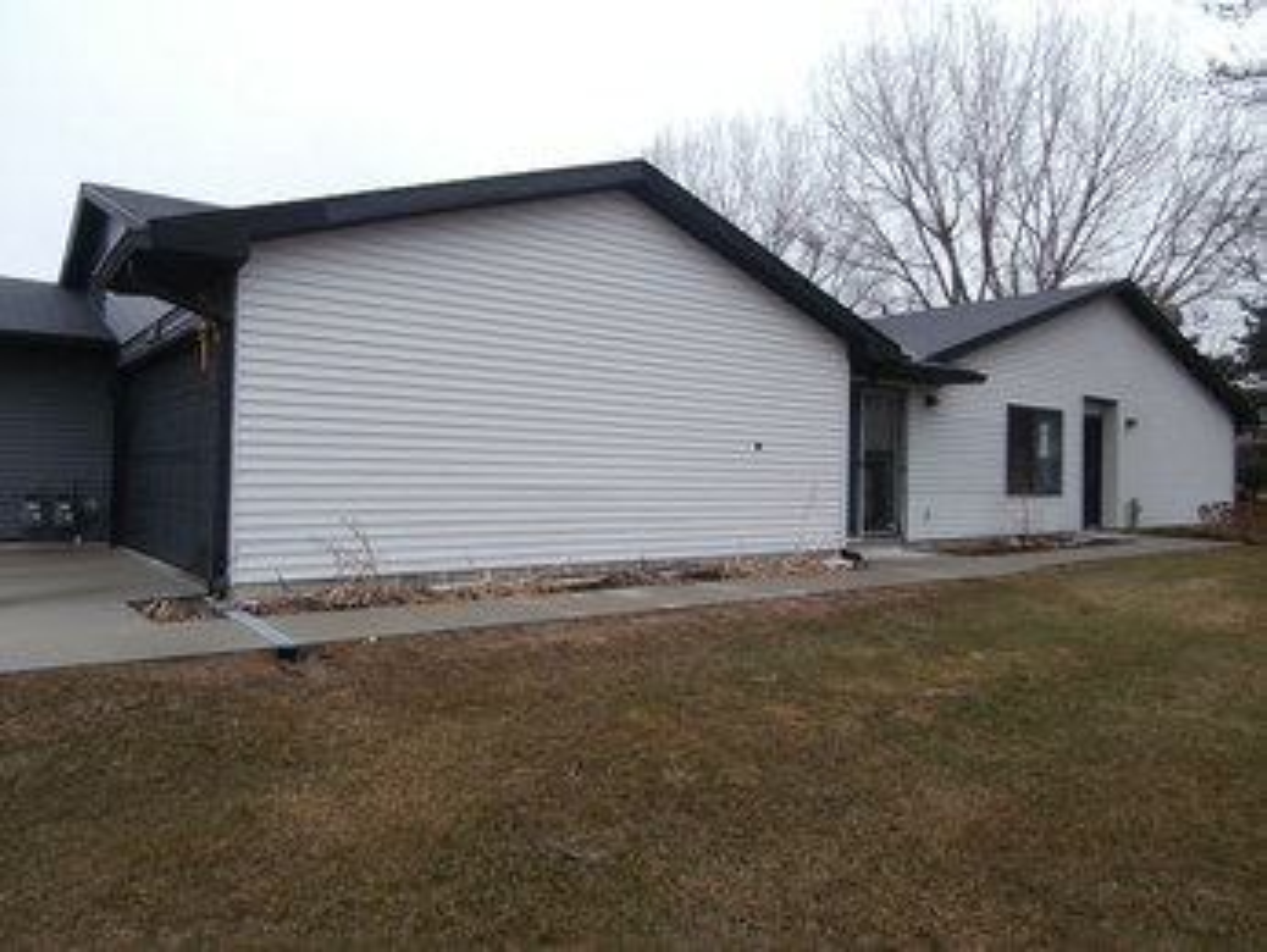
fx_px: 879
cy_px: 476
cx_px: 634
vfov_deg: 56.9
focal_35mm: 24
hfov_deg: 71.6
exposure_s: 1/50
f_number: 3
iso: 100
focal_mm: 4.2
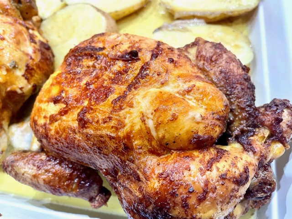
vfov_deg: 53.1
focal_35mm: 26
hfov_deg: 67.3
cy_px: 110
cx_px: 146
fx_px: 219
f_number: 1.6
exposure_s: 1/50
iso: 100
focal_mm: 4.2
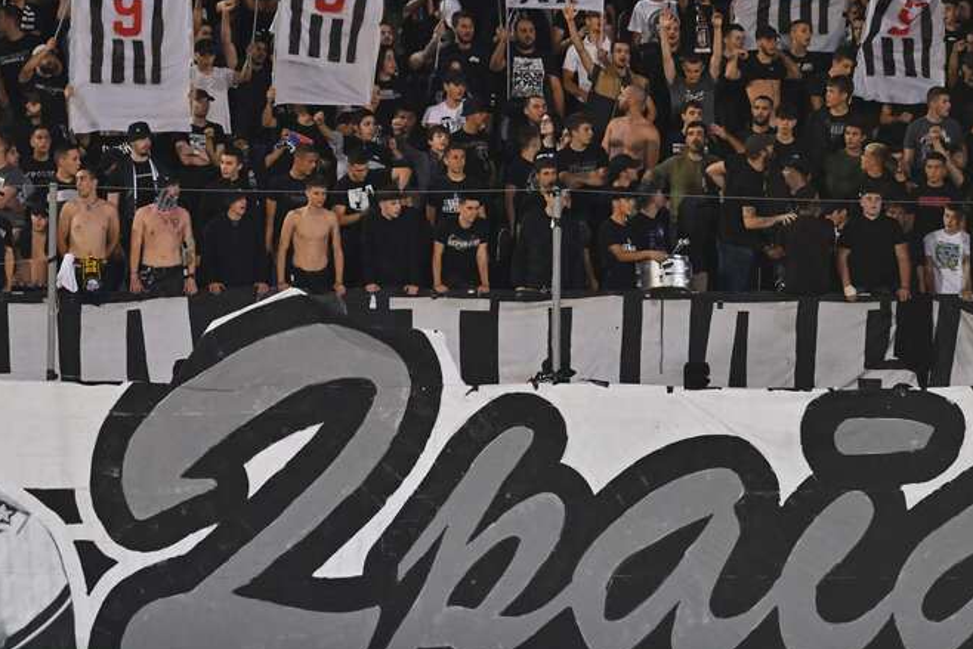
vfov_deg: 1.9
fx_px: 19706
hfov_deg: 2.8
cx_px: 336
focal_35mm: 729
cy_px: 126
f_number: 2.8
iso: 2500
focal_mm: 400
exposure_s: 1/800
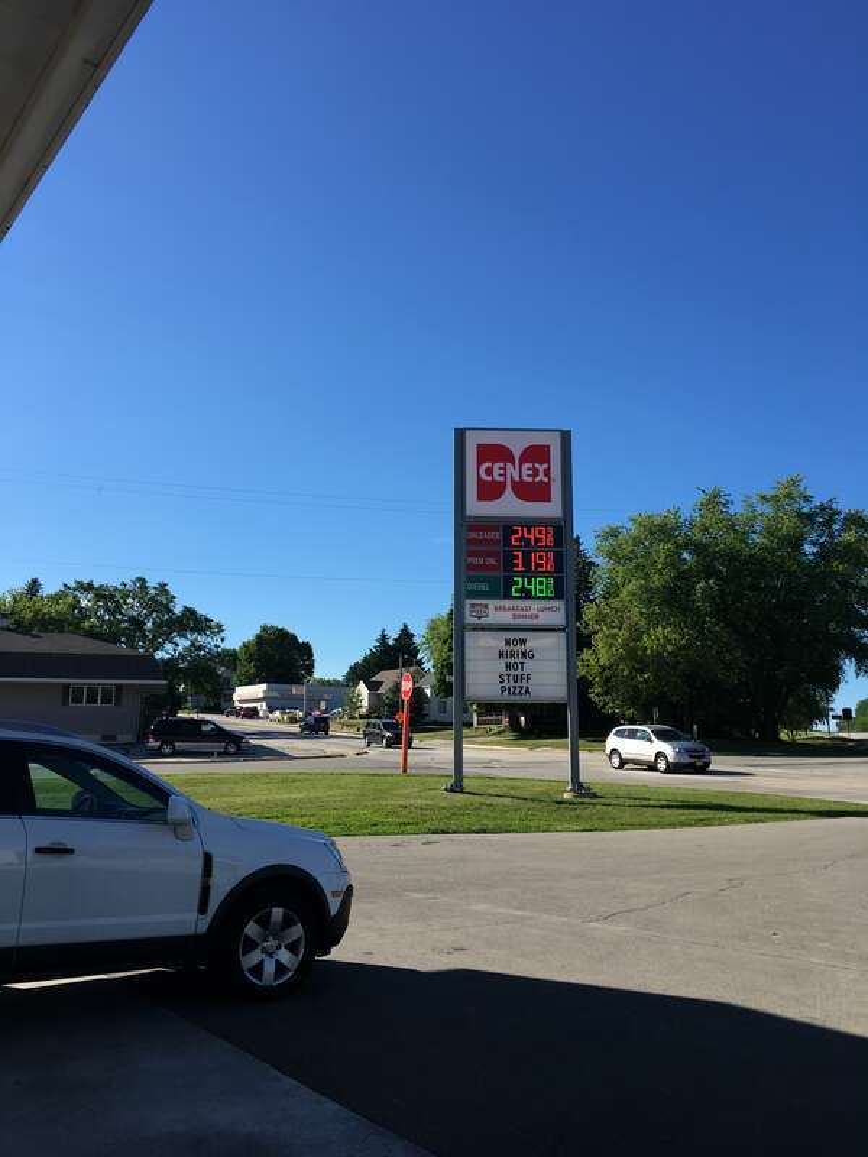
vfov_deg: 61.7
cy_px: 578
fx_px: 970
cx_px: 434
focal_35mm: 29
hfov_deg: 48.2
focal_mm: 4.15
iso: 25
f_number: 2.2
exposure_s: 1/1099
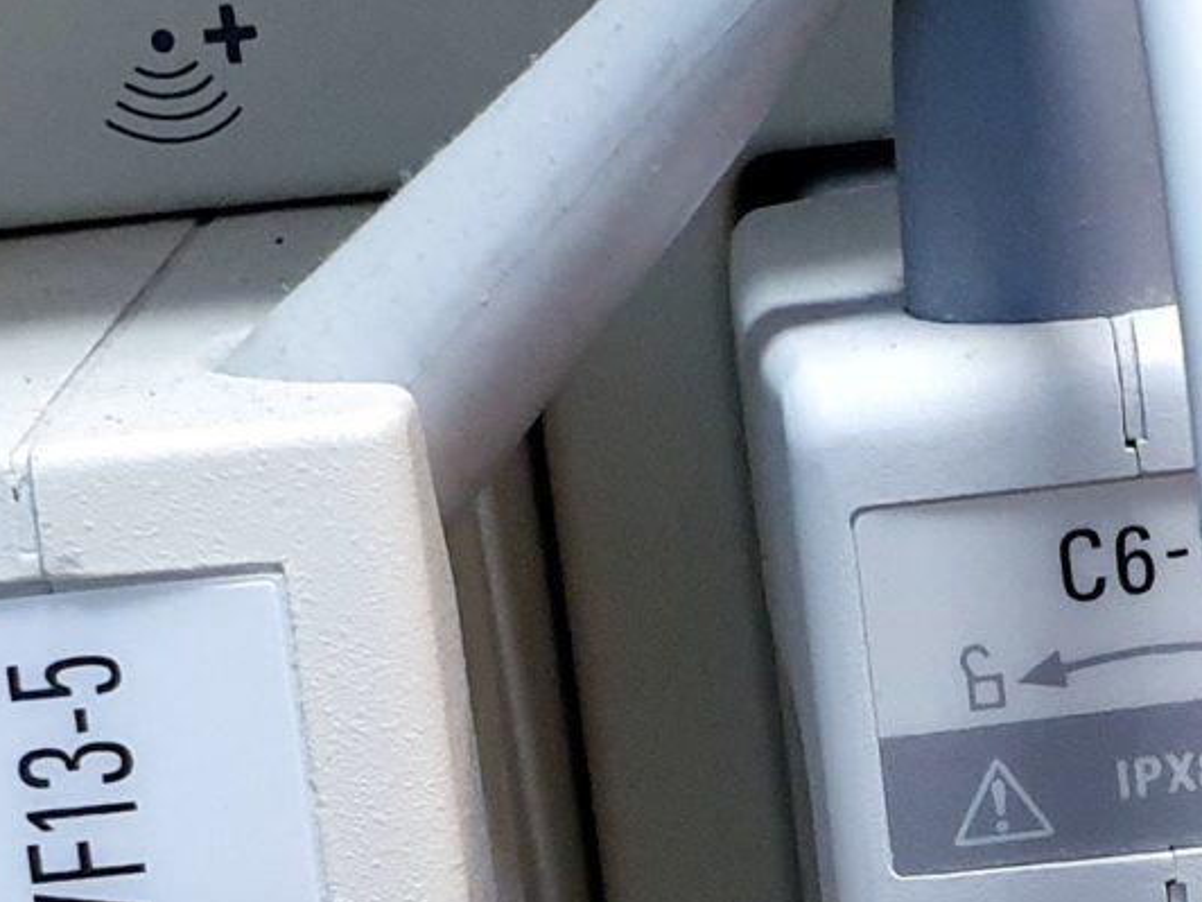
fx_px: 4340
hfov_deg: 15.7
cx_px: 951
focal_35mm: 125
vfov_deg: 11.7
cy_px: 918
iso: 320
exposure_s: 1/33
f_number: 2.4
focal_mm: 4.3
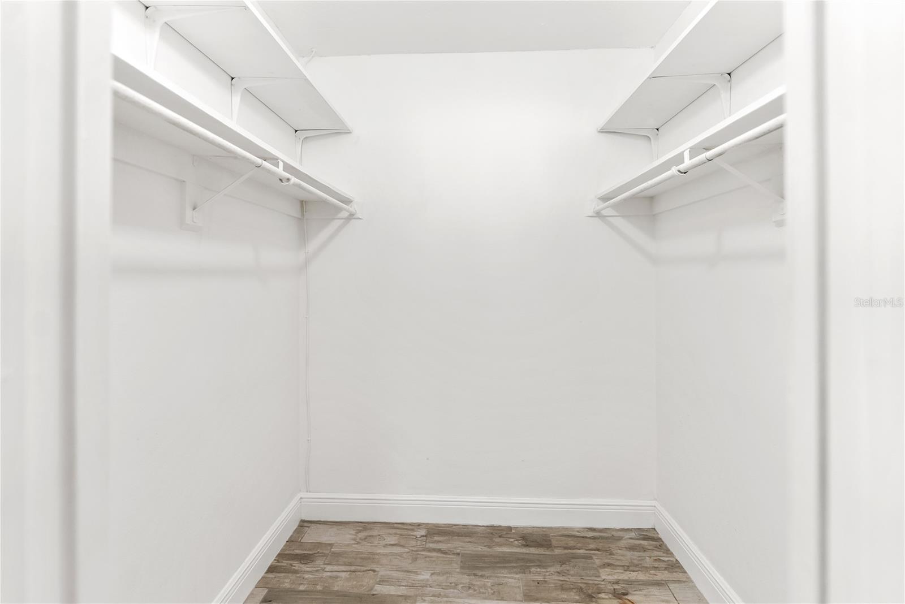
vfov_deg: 73.8
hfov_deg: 96.7
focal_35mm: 16
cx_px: 452
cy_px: 302
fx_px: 402
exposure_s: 1/125
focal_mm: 16
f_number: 2.8
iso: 500
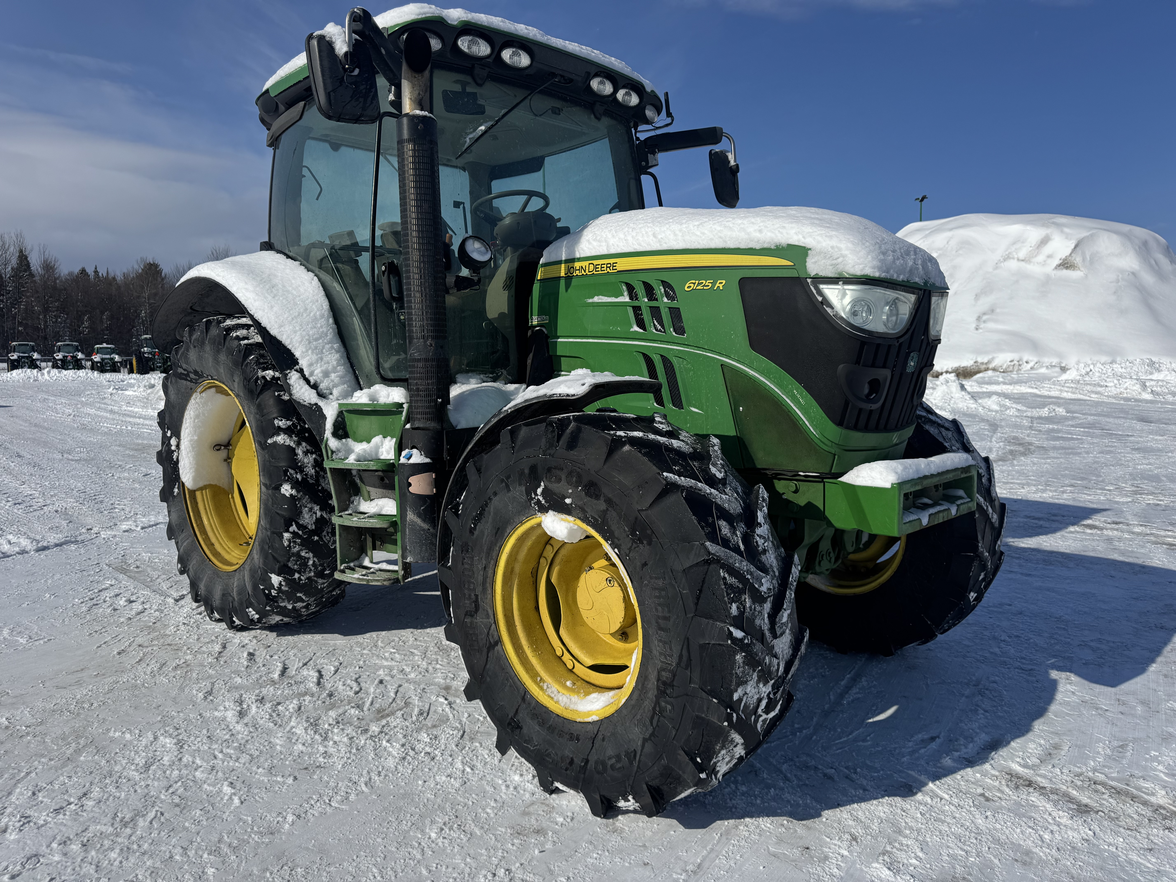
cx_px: 588
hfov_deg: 71.6
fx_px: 815
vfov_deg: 56.8
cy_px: 441
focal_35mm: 24
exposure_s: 1/12346
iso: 80
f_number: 1.78
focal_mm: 6.76
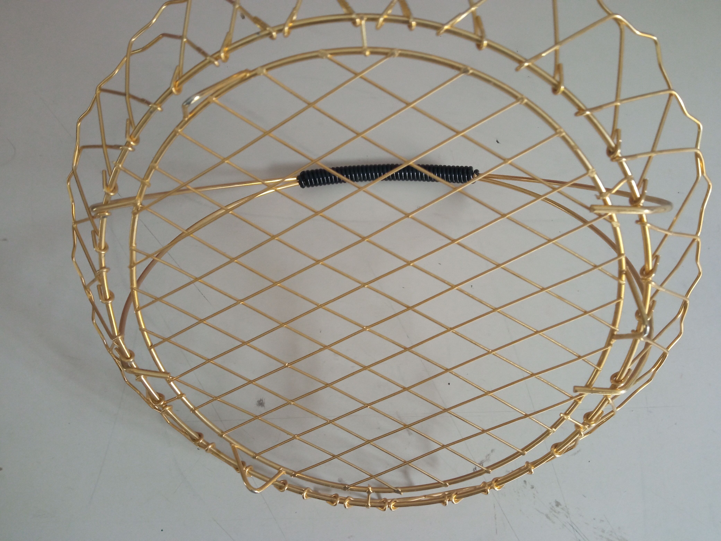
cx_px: 360
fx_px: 562
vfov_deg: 51.4
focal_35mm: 27
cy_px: 270
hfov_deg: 65.3
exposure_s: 1/25
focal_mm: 3.79
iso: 836
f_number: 2.2
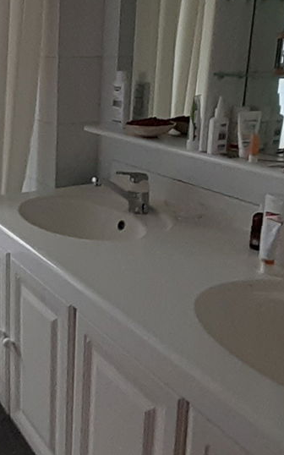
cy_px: 192
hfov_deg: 28.6
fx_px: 508
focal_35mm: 41
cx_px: -21
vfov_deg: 48.1
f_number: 2.2
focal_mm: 1.13
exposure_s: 1/30
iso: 200
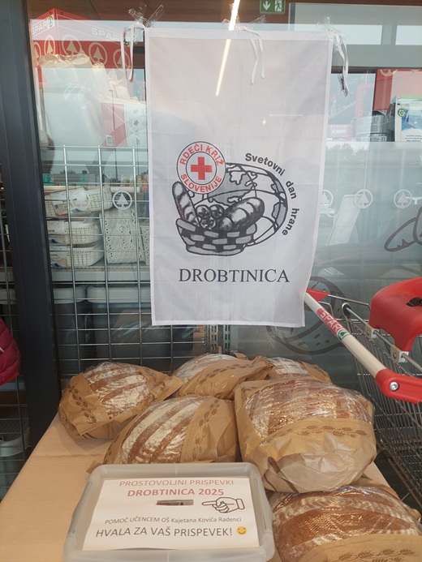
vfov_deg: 71.6
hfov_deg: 56.8
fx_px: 390
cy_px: 281
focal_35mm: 24
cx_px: 211
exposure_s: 1/100
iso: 50
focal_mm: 5.23
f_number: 1.8
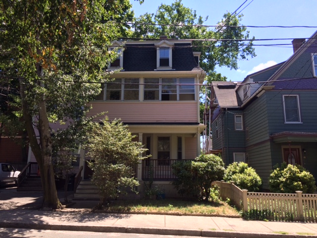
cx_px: 158
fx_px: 266
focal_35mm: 29
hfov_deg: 61.7
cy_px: 119
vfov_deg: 48.2
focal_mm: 4.15
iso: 32
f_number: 2.2
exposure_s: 1/760
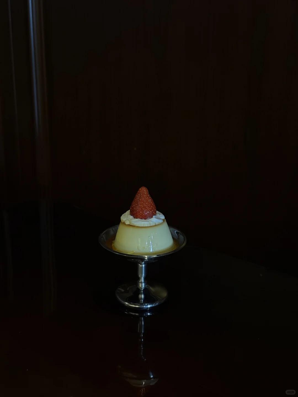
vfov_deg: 39.7
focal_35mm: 48
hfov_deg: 30.3
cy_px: 198
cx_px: 149
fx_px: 551
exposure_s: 1/33
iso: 500
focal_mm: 6.76
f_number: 1.78
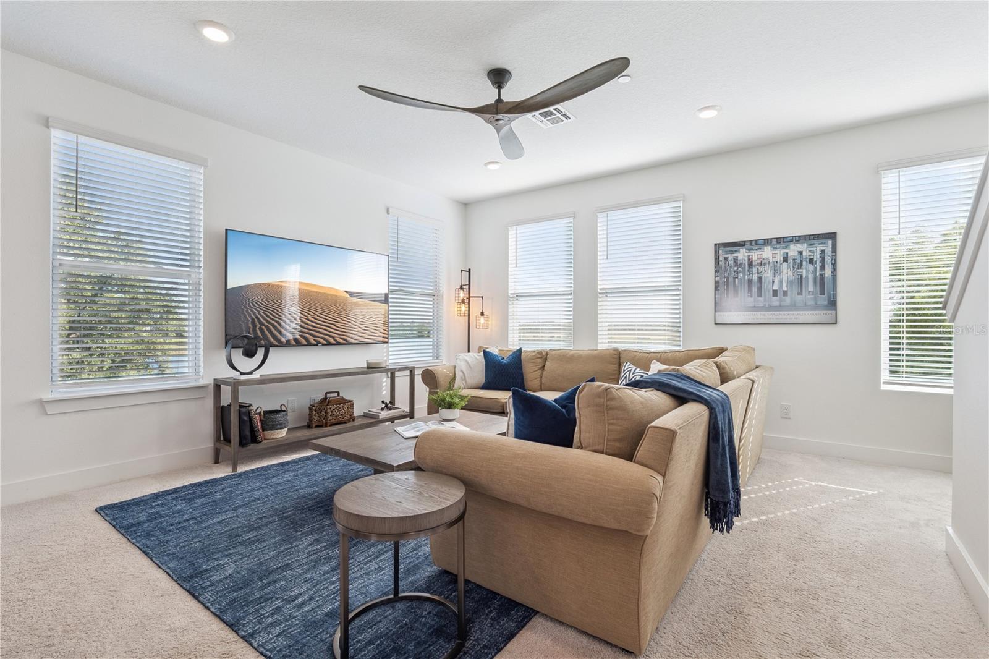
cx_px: 494
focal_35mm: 16
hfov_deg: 96.7
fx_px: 439
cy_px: 330
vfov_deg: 73.7
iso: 800
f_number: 10
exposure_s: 1/160
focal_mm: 16
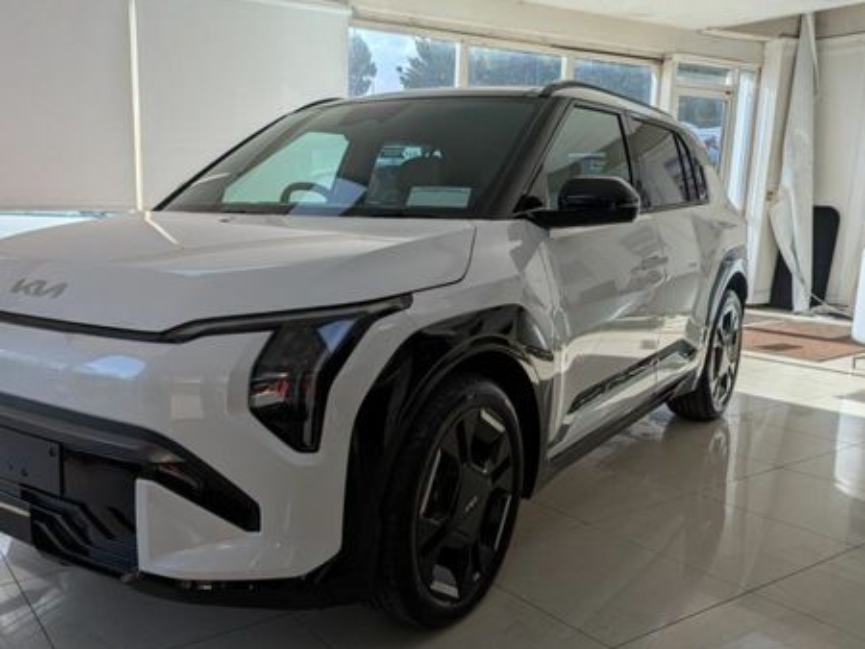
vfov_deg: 44.1
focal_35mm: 32
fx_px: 800
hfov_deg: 56.2
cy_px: 367
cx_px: 331
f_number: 1.68
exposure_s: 1/7576
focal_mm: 6.9
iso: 21
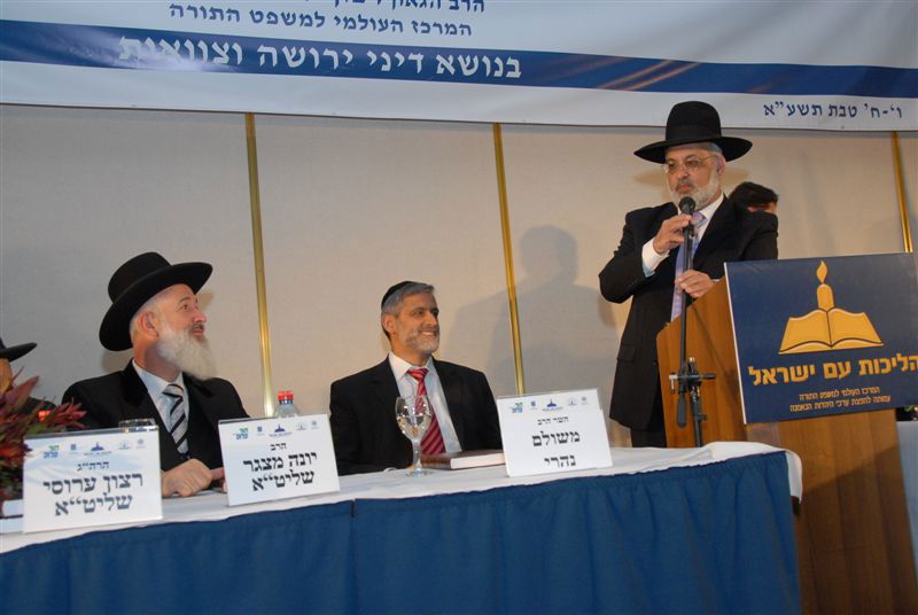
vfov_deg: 34.3
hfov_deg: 49.5
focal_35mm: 39
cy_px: 308
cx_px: 459
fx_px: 996
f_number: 5.6
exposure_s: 1/60
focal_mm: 26
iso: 640
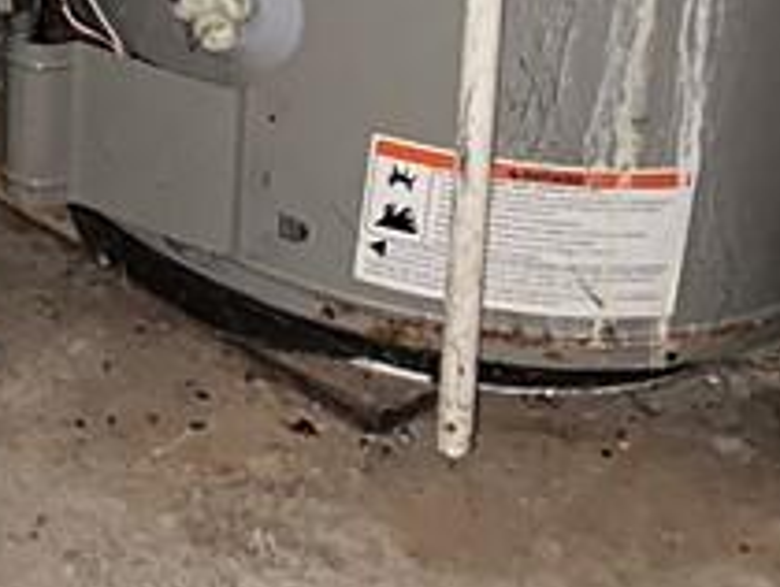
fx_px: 2639
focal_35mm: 117
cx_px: -706
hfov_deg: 14.4
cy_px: -691
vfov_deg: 11.2
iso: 200
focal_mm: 6.86
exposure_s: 1/4
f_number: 1.78
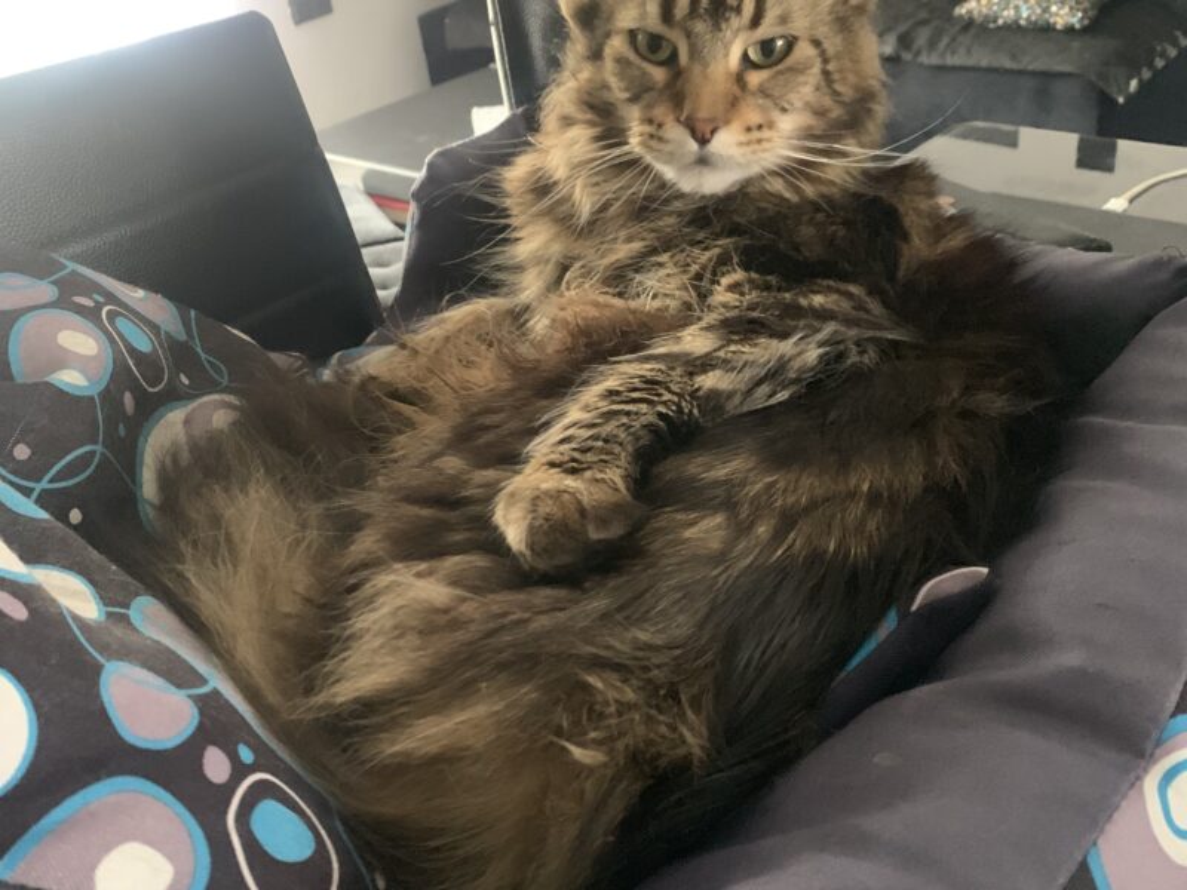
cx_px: 594
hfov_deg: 67.3
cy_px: 445
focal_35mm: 26
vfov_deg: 53.1
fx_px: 892
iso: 640
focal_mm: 4.25
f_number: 1.8
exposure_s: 1/30
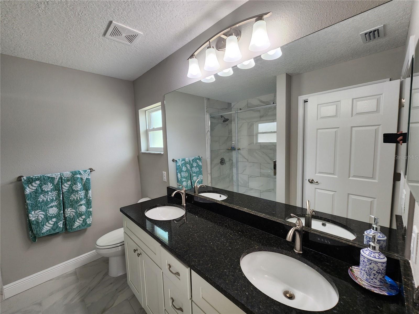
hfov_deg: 106.2
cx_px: 210
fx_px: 157
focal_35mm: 13
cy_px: 157
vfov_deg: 89.9
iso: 80
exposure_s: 1/60
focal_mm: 2.2
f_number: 2.2
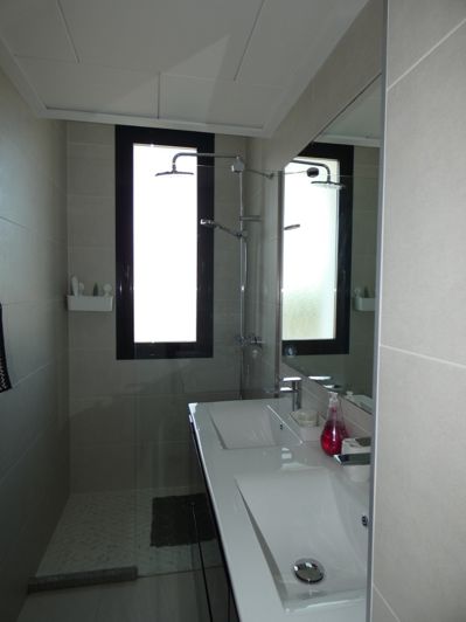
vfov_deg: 81.7
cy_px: 311
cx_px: 233
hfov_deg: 66.0
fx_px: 359
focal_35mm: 20
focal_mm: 3.6
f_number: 2.8
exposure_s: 1/80
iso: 80
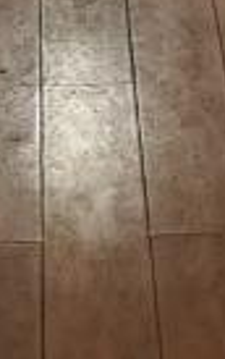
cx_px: 181
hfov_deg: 5.9
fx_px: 2181
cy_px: -523
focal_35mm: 223
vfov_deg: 8.5
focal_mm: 5.56
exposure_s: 1/50
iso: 400
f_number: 1.6
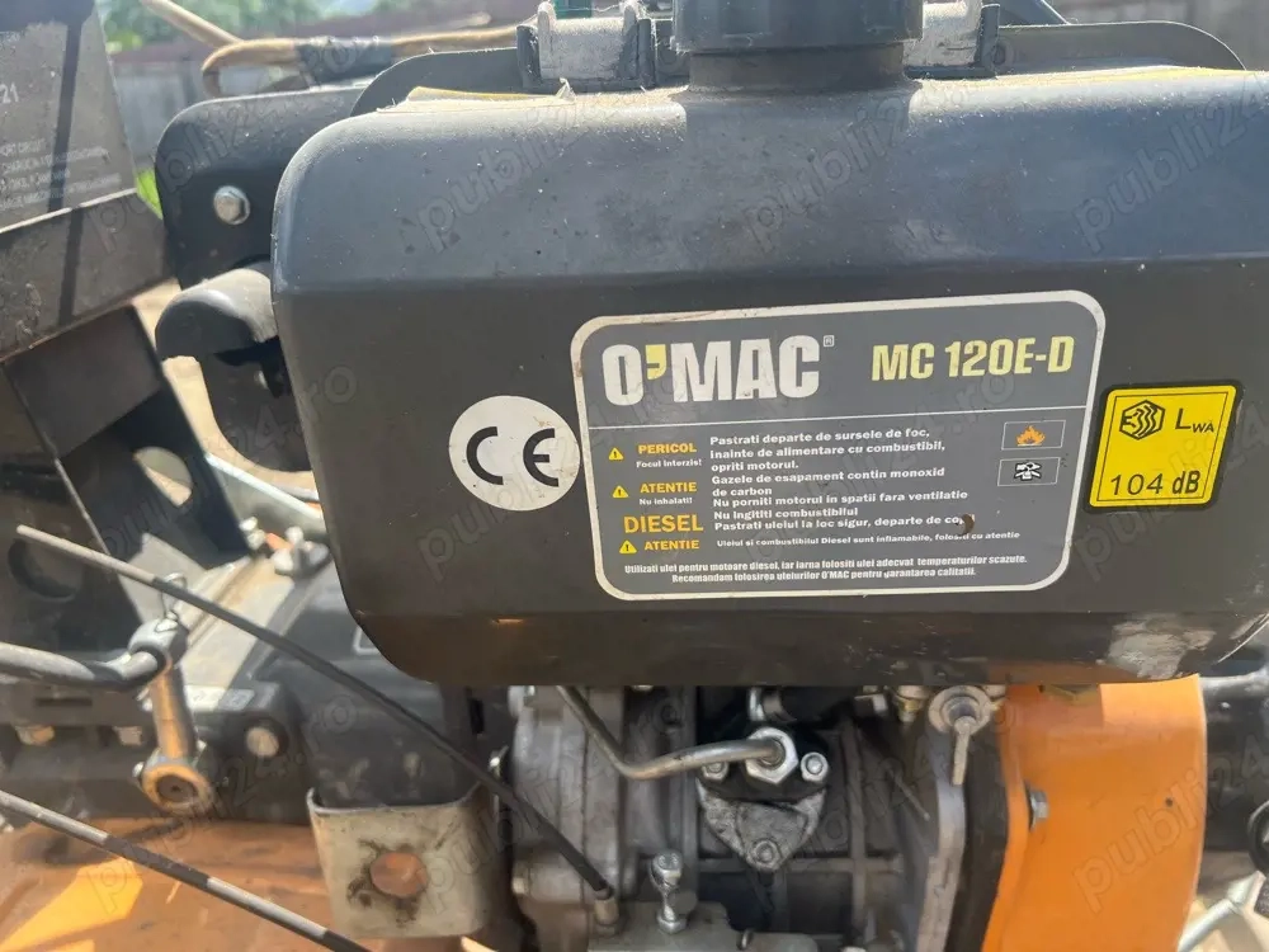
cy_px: 476
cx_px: 634
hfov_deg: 67.3
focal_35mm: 26
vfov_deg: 53.1
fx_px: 953
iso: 50
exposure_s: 1/1147
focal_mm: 5.7
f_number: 1.5
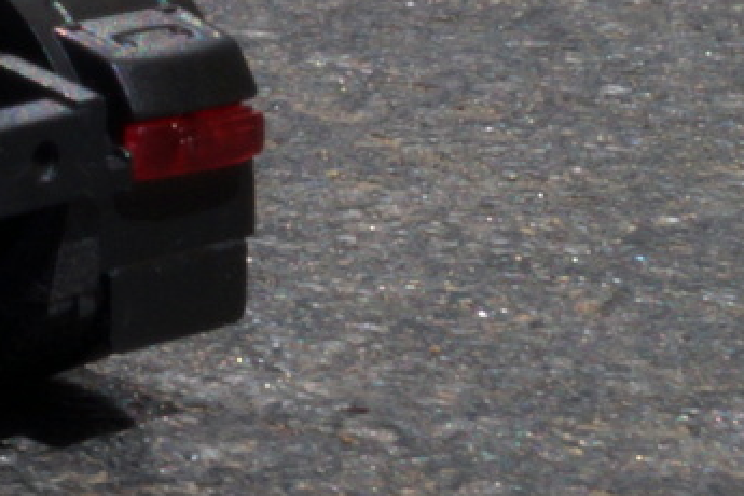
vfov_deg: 6.0
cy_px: -146
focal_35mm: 226
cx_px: -904
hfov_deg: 8.5
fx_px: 4670
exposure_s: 1/60
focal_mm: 26
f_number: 25
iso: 160
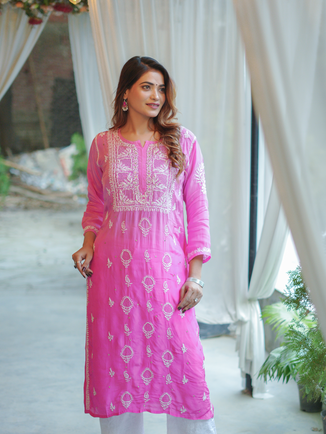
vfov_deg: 28.1
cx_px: 202
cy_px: 249
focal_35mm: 69
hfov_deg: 21.3
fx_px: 866
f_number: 1.8
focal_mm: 50
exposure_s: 1/250
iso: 800
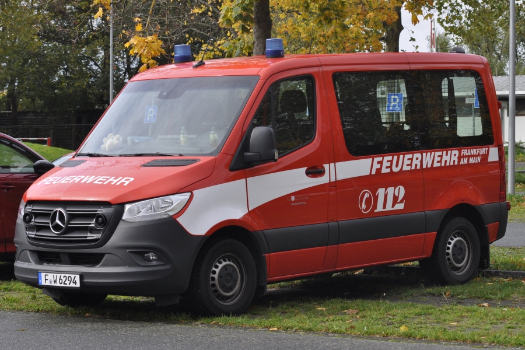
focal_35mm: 105
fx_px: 1531
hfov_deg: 19.5
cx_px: 262
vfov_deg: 13.0
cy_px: 175
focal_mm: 70
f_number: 6.3
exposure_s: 1/640
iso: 500
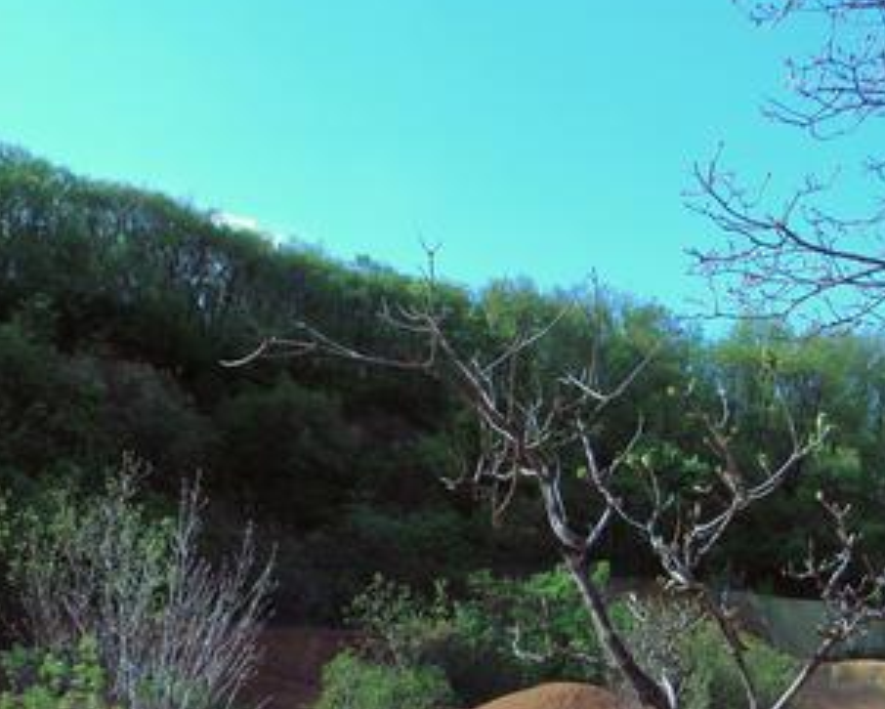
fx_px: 1573
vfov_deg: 25.0
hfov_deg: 30.8
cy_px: 571
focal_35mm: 60
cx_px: 680
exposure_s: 1/160
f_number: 5.6
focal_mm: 5.34
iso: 64
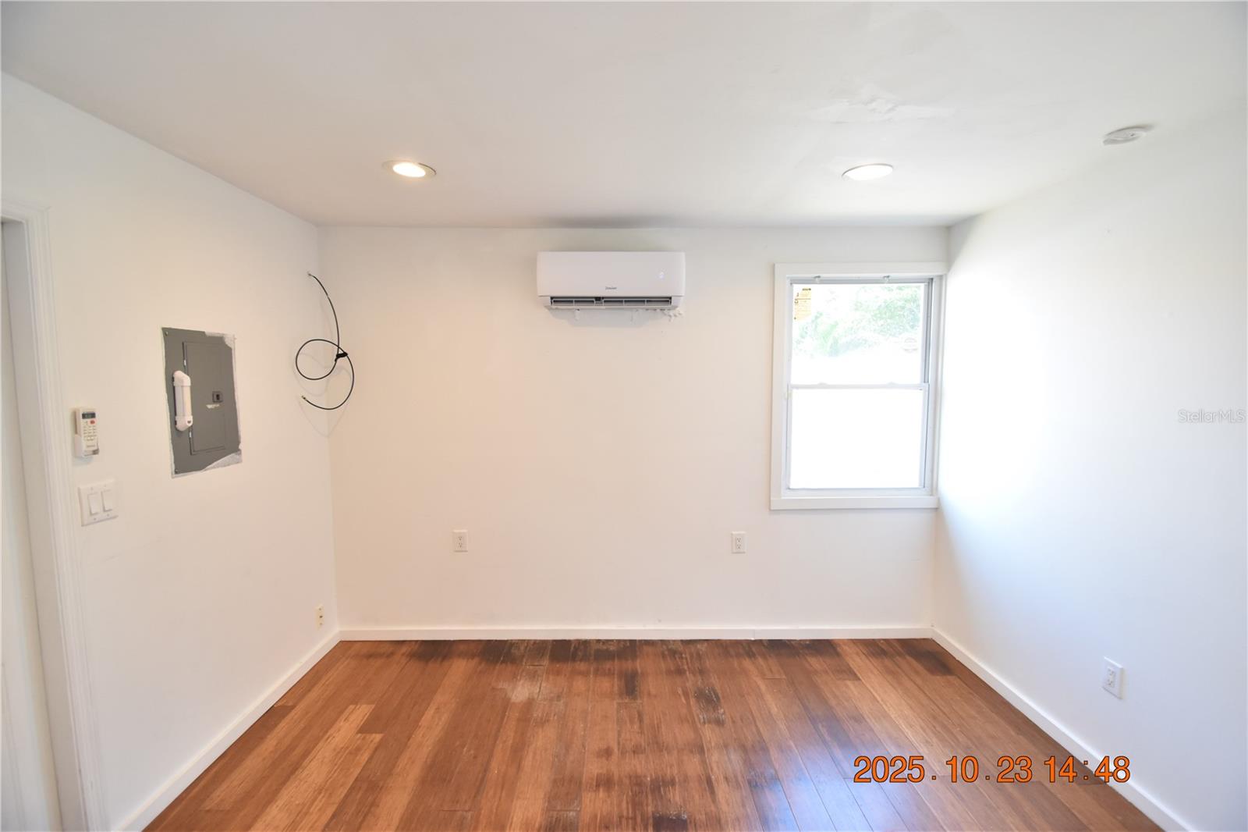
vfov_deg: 77.3
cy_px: 416
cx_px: 624
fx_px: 520
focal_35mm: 15
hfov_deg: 100.4
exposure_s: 1/90
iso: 800
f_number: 3.5
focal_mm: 10
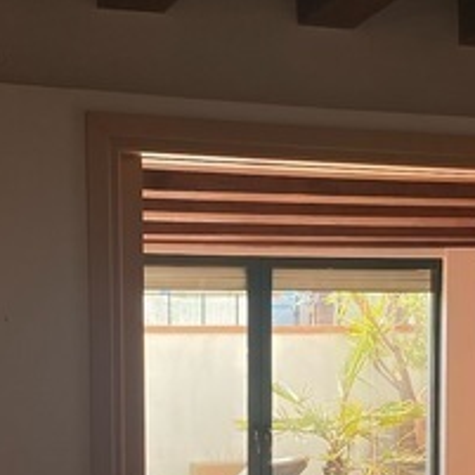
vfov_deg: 19.3
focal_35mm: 88
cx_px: 298
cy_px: 435
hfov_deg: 19.7
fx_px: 1366
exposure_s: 1/475
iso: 32
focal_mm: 4.25
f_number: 1.8
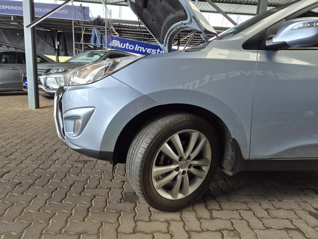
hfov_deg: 73.9
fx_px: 211
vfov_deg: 58.9
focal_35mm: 23
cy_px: 120
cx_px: 159
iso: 80
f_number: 1.8
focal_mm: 5.4
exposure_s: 1/180
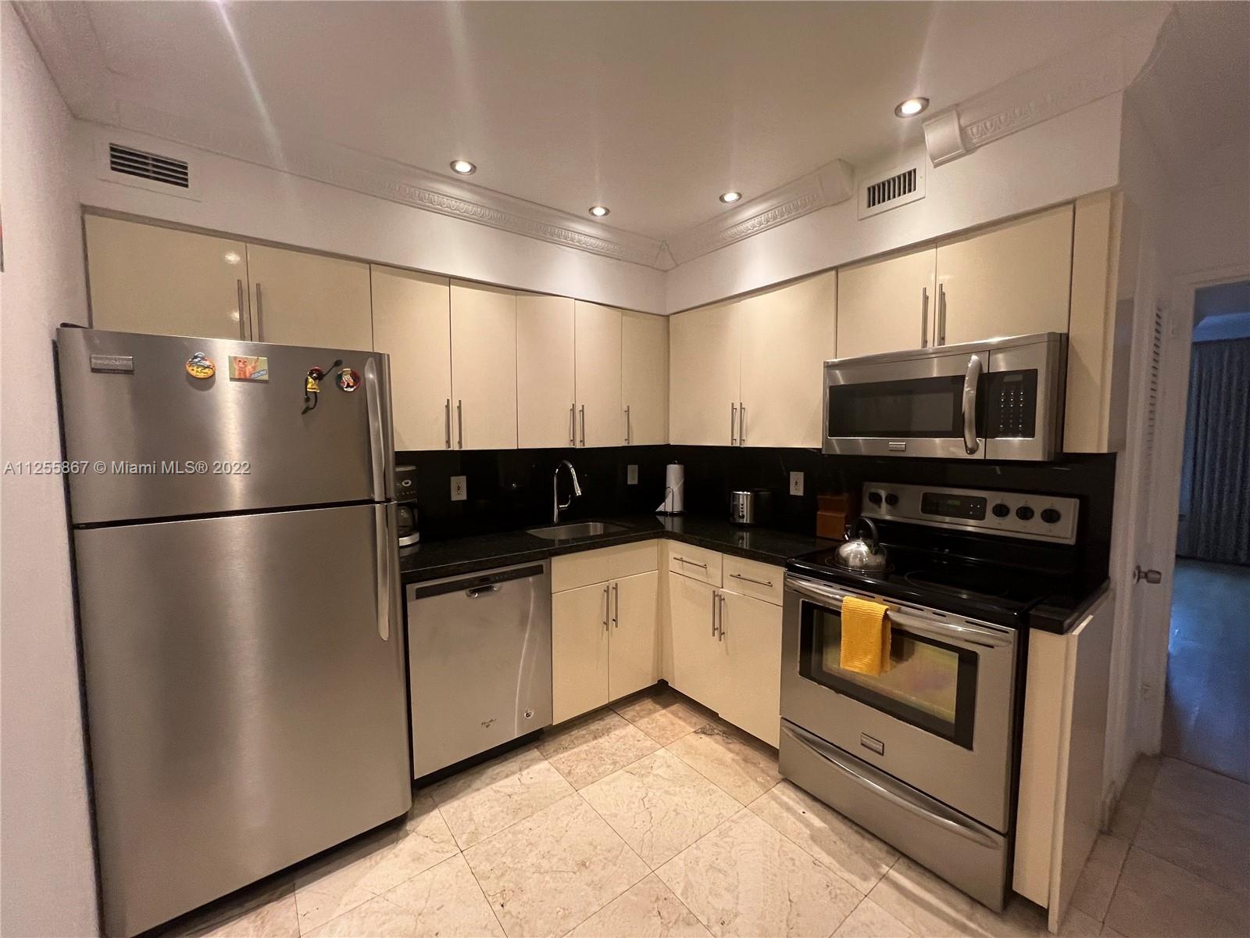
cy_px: 469
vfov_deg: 89.9
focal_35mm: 13
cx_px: 625
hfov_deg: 106.2
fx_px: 469
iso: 250
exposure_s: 1/120
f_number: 1.8
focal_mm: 1.57
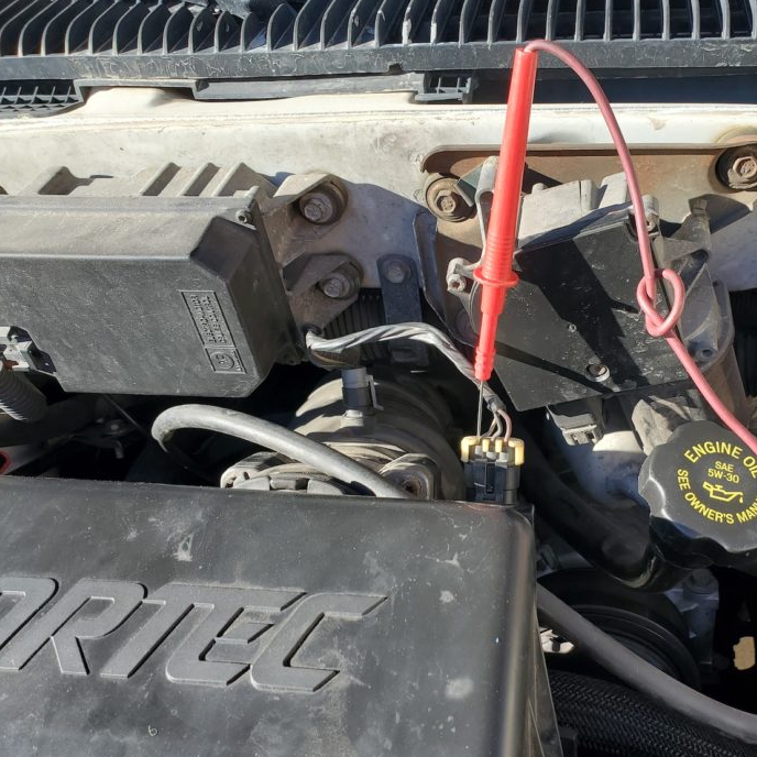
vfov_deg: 52.5
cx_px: 498
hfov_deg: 51.6
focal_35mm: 31
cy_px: 380
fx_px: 767
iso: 50
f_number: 2.4
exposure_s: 1/399
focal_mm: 4.3
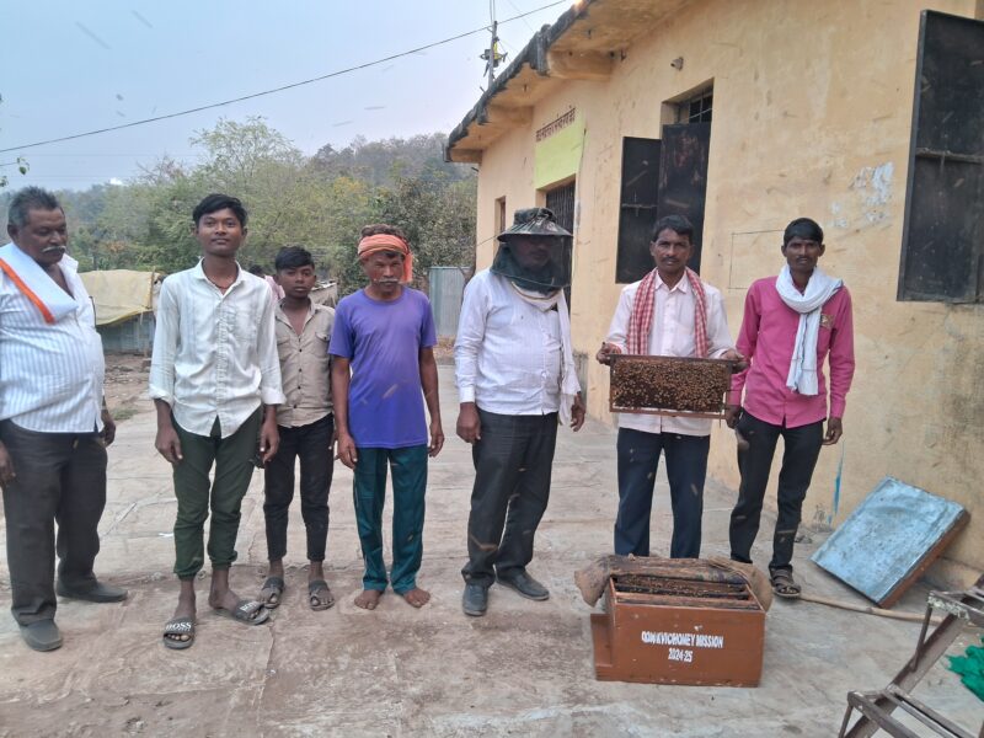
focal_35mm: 26
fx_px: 739
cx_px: 492
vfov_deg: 53.1
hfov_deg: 67.3
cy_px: 369
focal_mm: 3.98
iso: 125
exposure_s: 1/40
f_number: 1.8
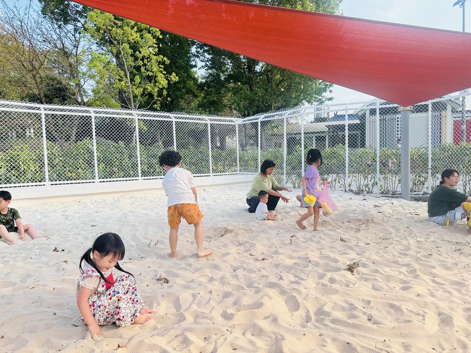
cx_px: 236
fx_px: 327
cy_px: 176
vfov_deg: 56.8
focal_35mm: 24
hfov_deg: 71.6
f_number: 1.78
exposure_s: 1/1059
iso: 80
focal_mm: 6.86
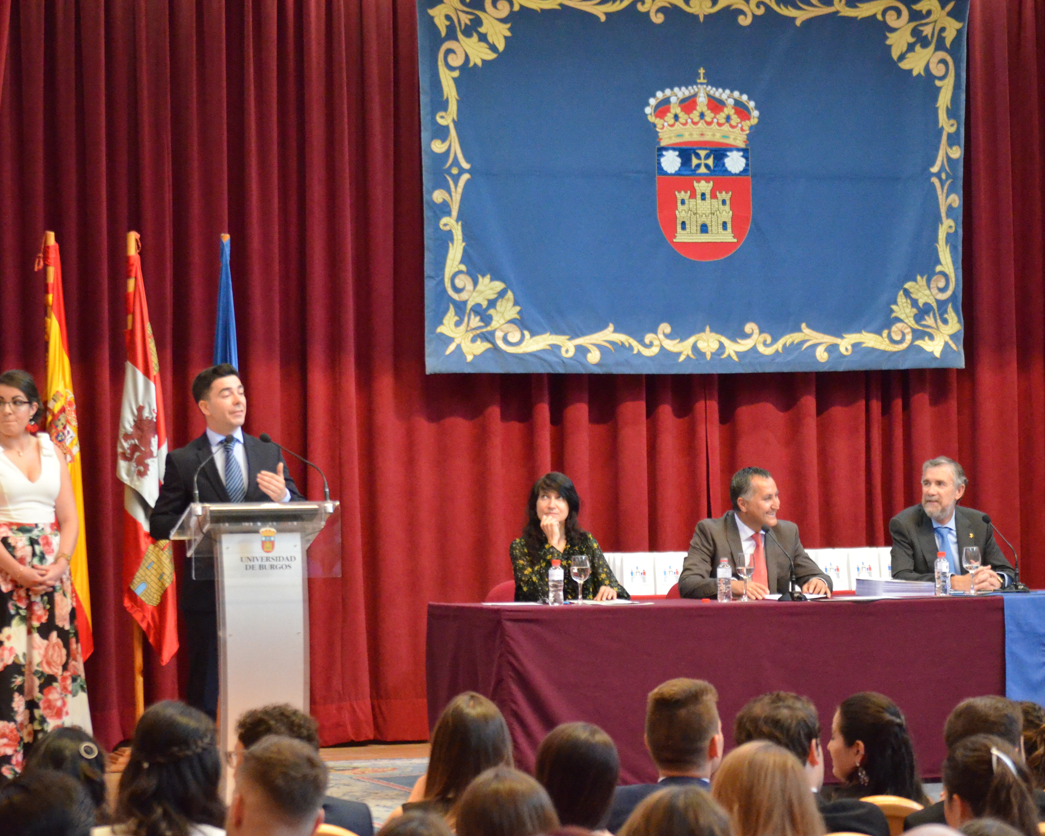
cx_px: 525
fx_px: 3371
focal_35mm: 109
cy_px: 432
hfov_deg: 17.6
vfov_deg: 14.1
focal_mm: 62
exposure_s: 1/125
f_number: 4.5
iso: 5600
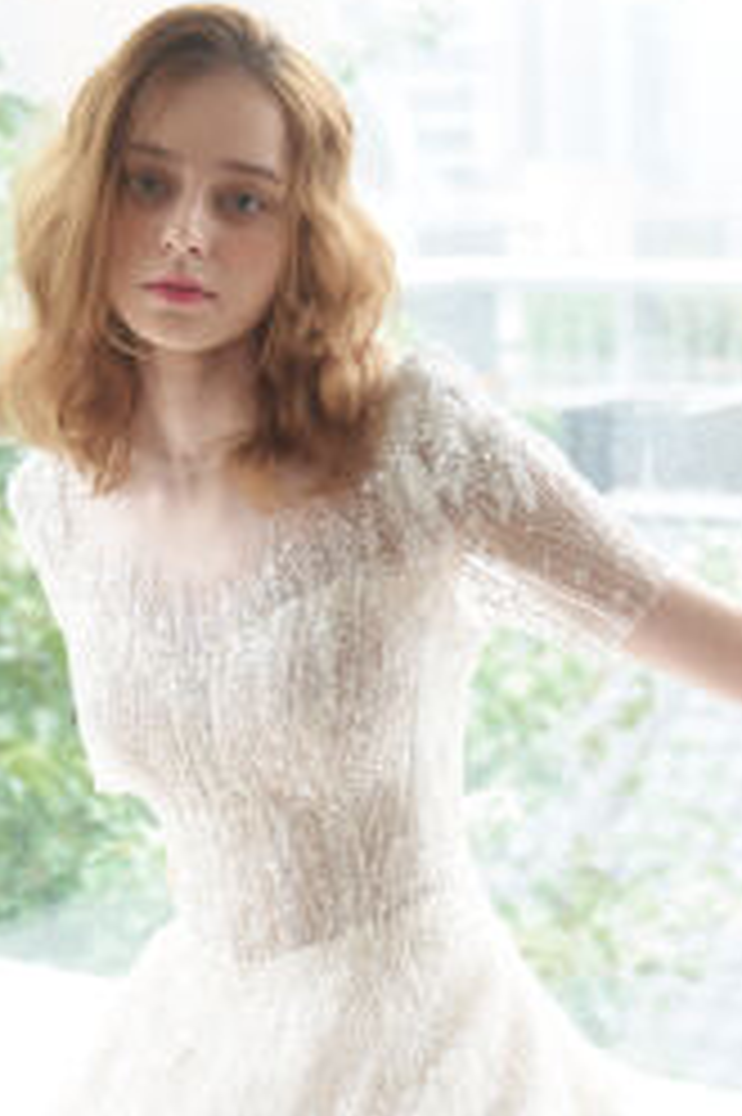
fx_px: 2941
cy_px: 832
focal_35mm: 95
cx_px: 562
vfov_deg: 21.3
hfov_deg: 14.3
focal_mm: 49
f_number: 3.9
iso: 1600
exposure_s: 1/100
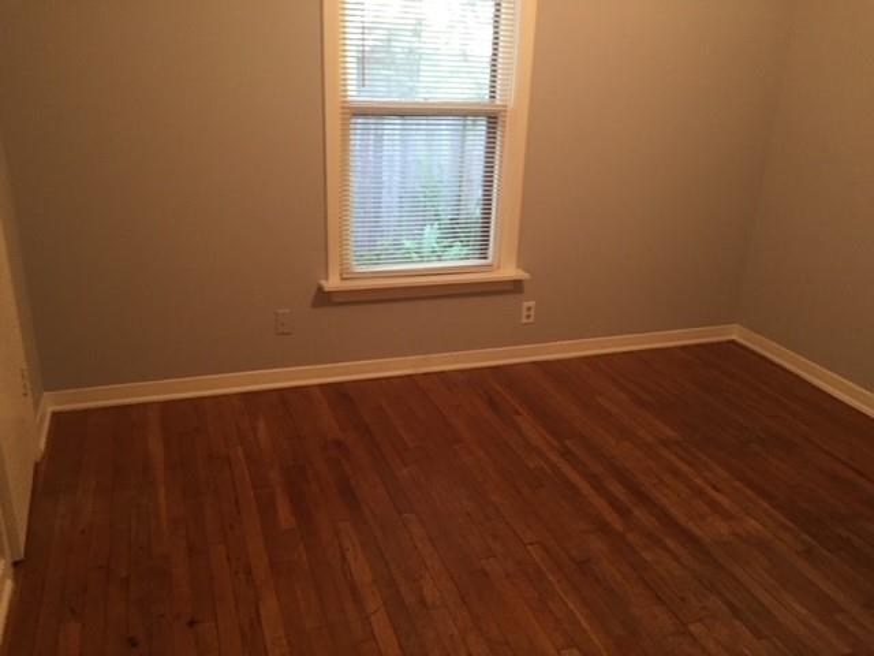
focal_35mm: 29
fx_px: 732
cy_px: 328
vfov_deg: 48.2
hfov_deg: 61.7
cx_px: 437
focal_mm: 4.15
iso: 200
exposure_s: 1/30
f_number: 2.2
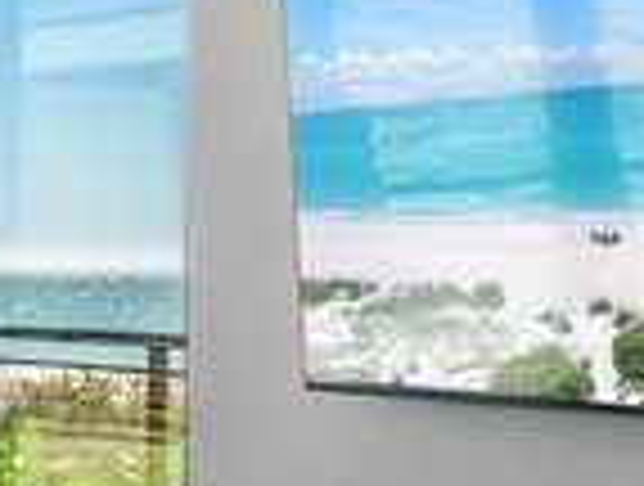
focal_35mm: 100
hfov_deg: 10.9
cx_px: -1369
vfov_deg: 14.9
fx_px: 1865
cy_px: 261
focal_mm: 7
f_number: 7.1
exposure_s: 1/30
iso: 200
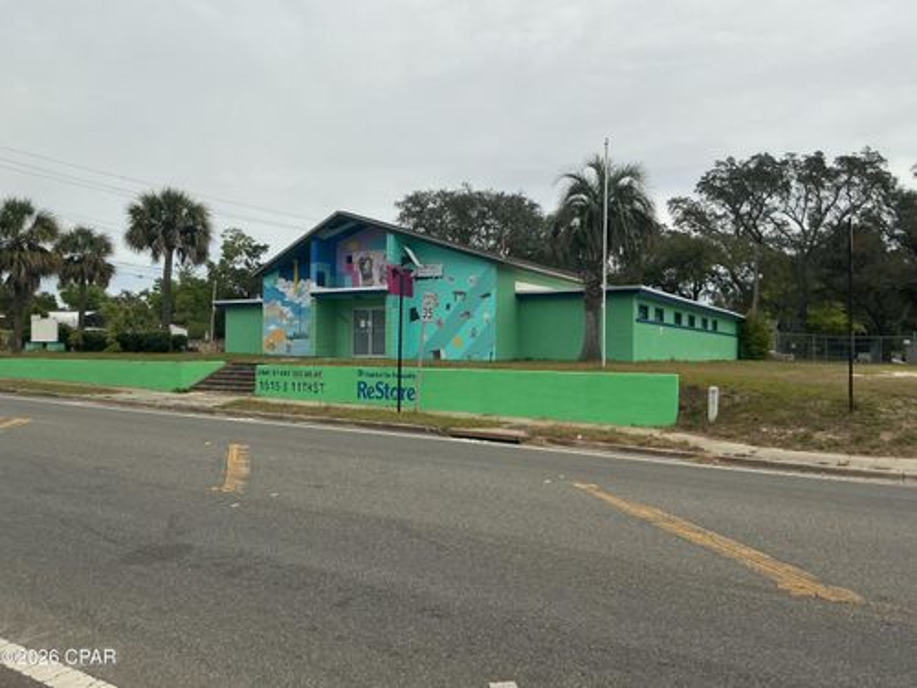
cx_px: 458
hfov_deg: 61.7
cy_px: 344
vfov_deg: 48.2
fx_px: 768
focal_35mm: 29
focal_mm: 3
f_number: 1.8
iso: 25
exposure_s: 1/4065
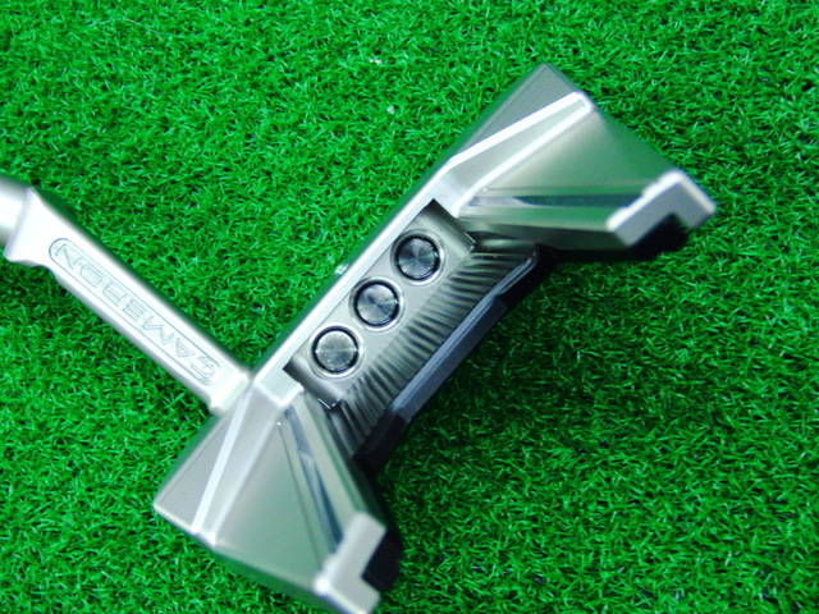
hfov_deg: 50.1
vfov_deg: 38.7
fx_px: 875
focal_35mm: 37
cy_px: 307
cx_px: 410
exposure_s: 1/30
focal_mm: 6.42
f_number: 3.6
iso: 400
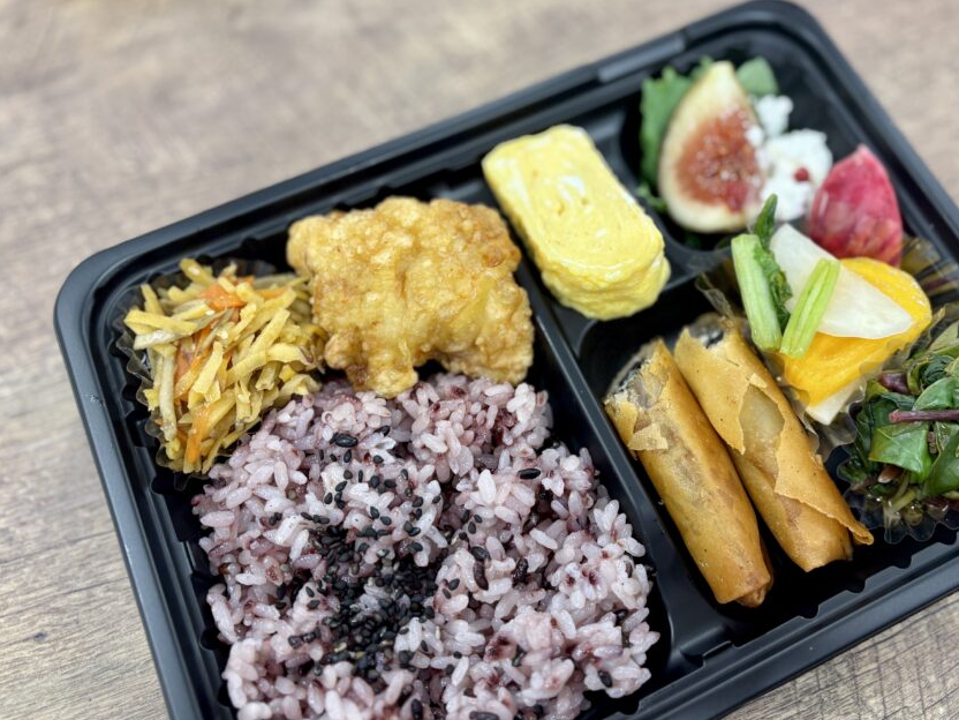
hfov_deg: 56.7
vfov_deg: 44.0
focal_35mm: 32
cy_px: 300
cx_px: 533
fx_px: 887
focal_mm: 5.96
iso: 125
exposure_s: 1/100
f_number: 1.6
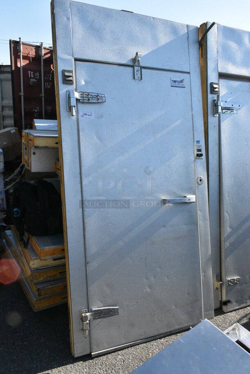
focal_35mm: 27
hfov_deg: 48.0
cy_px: 187
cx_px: 125
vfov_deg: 67.3
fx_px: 281
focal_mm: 18
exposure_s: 1/1600
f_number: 20
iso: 6400
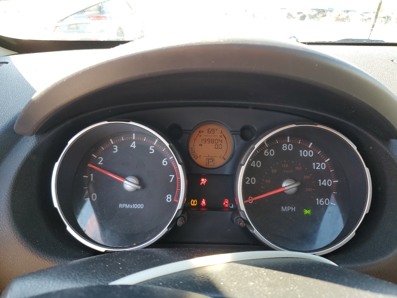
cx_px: 198
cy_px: 149
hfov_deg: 67.3
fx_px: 298
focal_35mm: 26
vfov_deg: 53.1
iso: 54
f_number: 1.5
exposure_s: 1/120
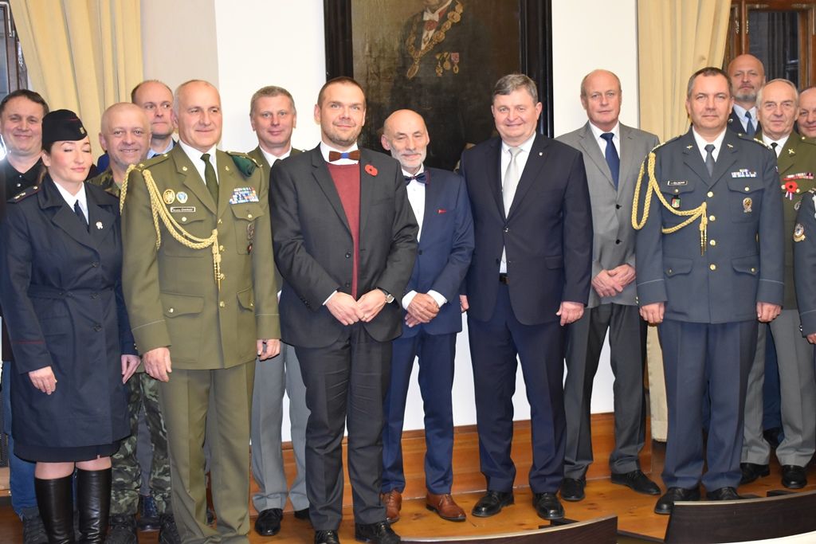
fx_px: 1292
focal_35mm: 57
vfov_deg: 23.8
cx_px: 408
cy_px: 272
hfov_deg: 35.0
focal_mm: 38
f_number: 4.8
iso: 1800
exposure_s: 1/60
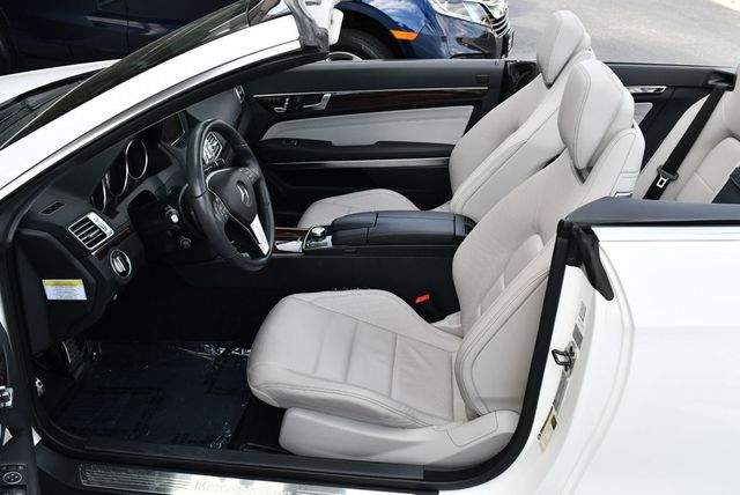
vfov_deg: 36.9
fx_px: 741
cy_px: 248
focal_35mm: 36
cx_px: 370
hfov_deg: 53.1
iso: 220
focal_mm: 18
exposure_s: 1/250
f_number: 5.6
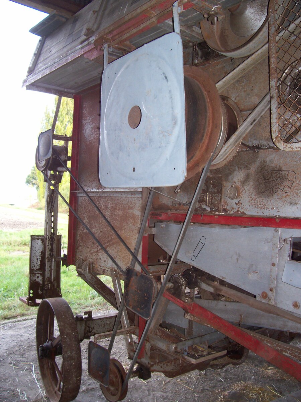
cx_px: 150
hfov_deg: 41.8
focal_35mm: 34
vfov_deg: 54.0
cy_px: 201
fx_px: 394
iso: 80
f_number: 2.7
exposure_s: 1/64
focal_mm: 5.6
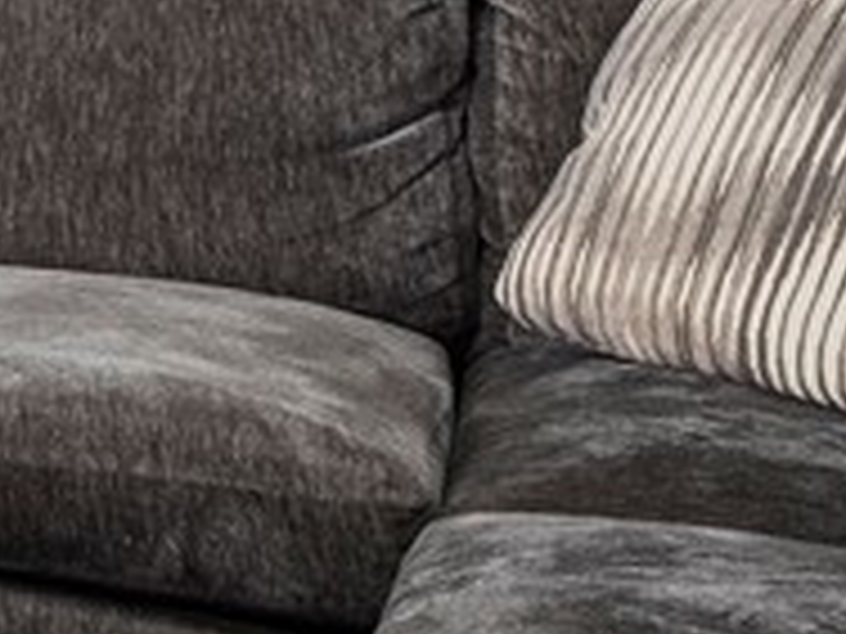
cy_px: -261
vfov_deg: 15.8
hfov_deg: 13.3
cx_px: -1390
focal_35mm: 87
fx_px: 2126
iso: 200
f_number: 8
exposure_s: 1/2.5
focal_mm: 8
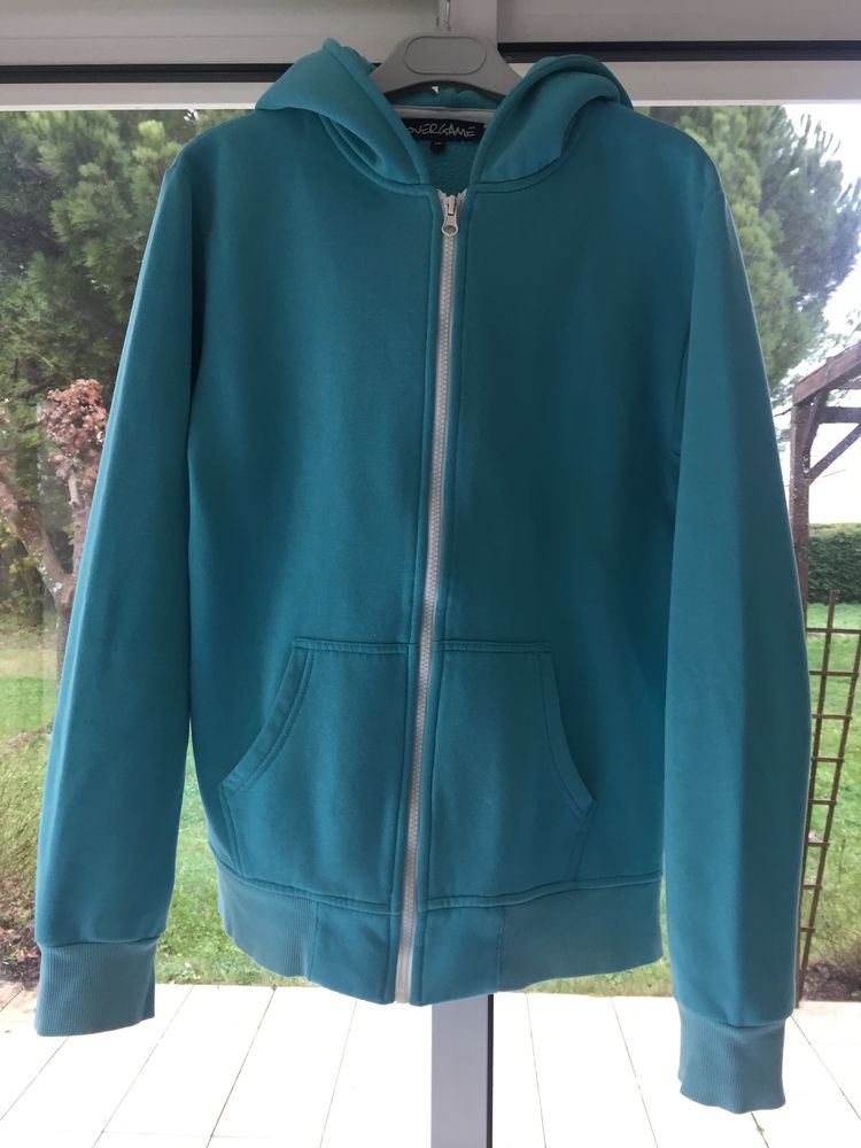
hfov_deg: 48.2
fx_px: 962
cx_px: 430
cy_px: 574
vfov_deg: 61.7
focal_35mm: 29
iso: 50
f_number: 2.2
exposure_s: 1/33
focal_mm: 4.15
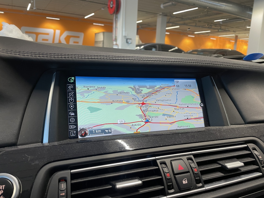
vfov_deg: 53.1
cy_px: 99
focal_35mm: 26
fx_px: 198
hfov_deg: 67.3
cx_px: 132
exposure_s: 1/64
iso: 125
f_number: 1.6
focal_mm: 4.2
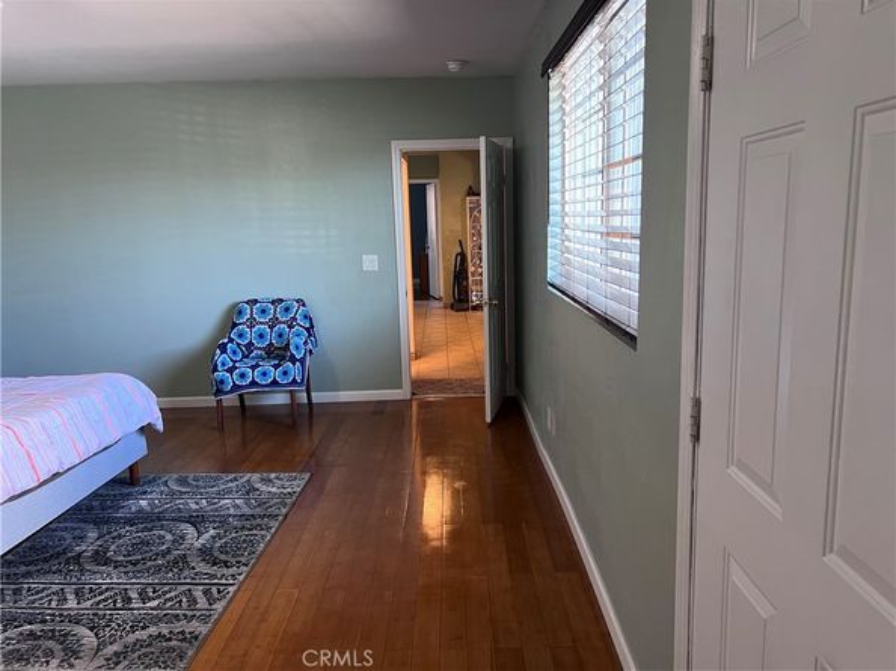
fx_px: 673
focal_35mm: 26
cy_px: 336
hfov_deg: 67.3
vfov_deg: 53.0
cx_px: 448
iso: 200
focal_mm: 5.7
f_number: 1.5
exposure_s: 1/60
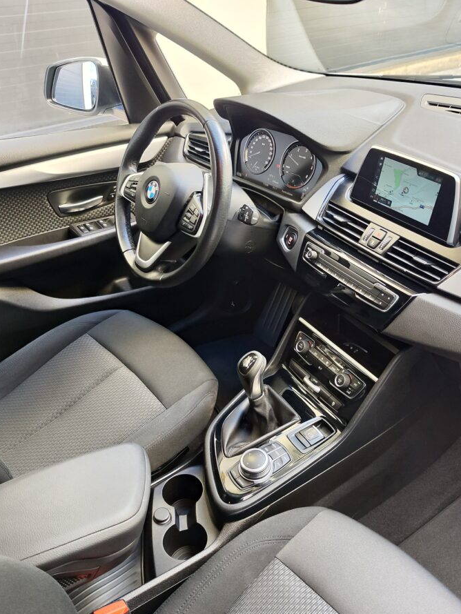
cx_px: 234
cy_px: 309
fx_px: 550
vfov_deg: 58.3
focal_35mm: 31
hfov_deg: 45.5
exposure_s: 1/100
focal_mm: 7.01
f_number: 1.69
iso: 435
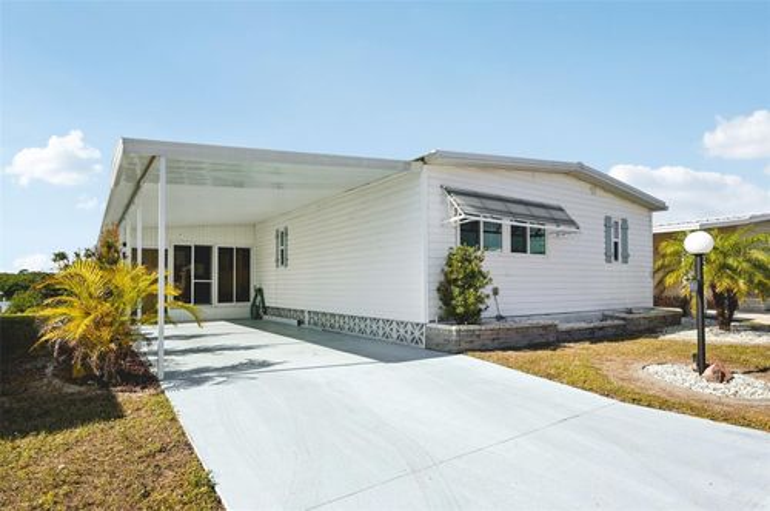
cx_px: 385
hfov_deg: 85.5
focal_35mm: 20
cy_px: 256
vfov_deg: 63.1
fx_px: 417
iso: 400
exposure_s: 1/2000
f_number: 8
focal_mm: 19.5
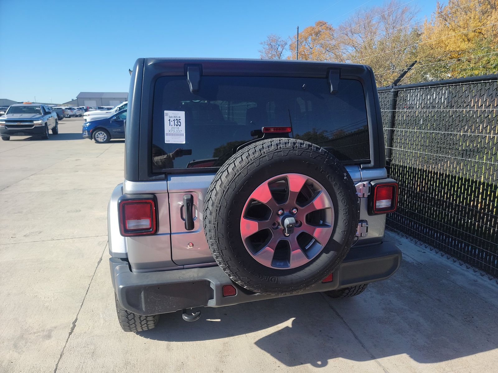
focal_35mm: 24
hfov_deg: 71.6
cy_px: 186
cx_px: 249
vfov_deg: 56.8
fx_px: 345
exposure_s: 1/514
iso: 50
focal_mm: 6.7
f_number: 1.8
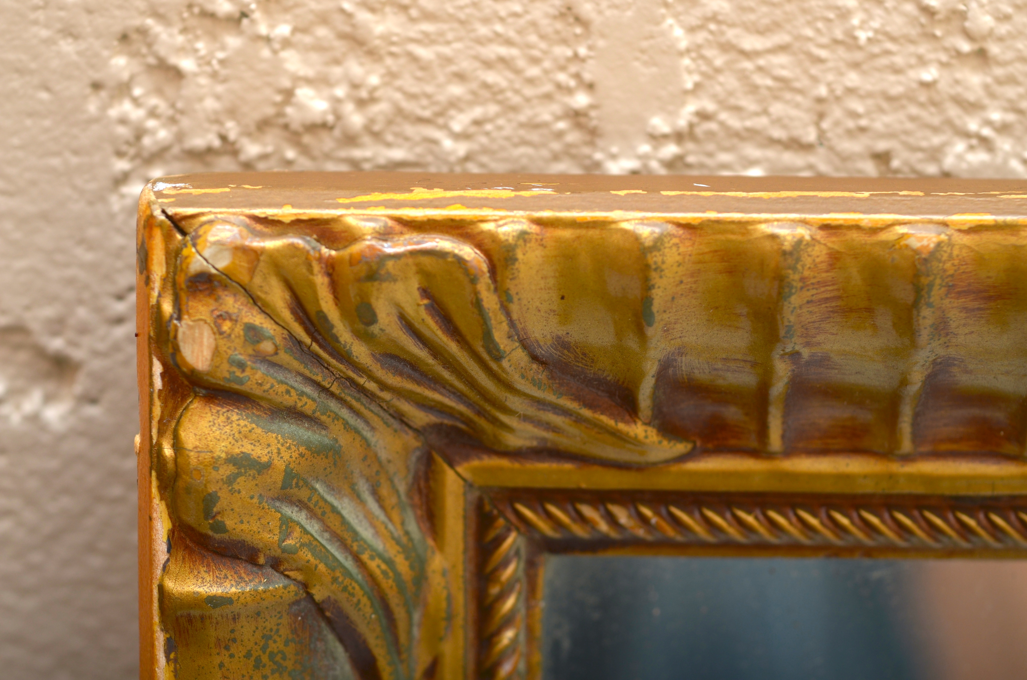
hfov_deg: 24.7
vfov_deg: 16.5
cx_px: 514
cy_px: 340
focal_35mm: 82
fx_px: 2349
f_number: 4
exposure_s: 1/320
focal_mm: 55
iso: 100
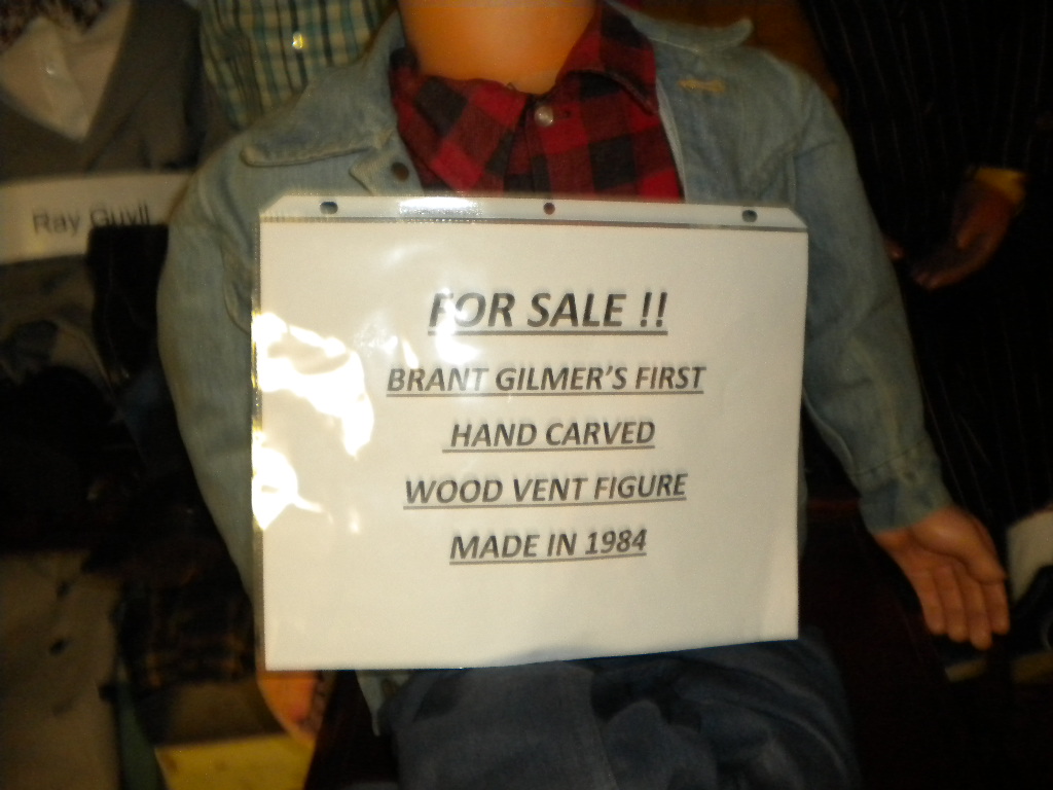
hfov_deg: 52.6
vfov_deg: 40.7
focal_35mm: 35
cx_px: 526
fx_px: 1065
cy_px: 395
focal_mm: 6.3
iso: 400
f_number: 3.1
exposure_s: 1/30
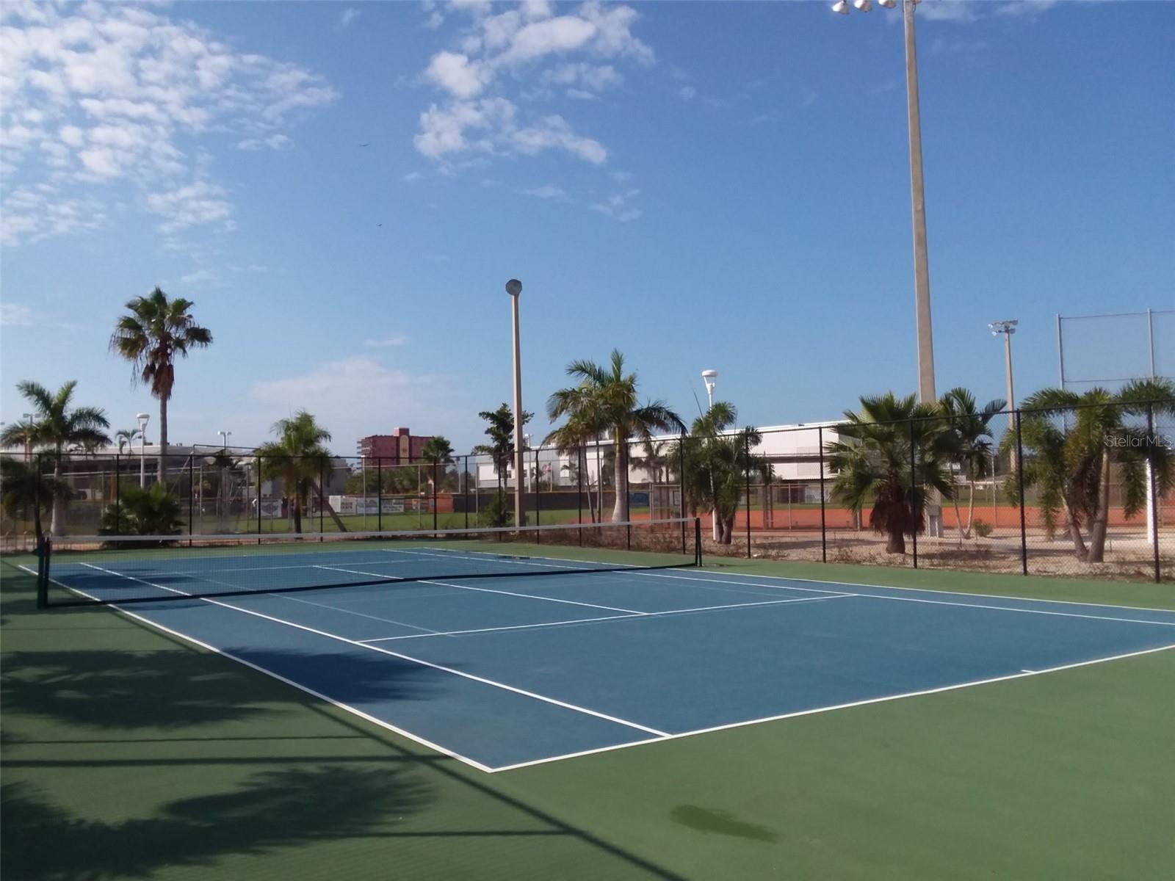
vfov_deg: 48.2
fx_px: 984
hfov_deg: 61.7
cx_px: 588
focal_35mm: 29
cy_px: 440
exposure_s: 1/2442
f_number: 1.9
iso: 40
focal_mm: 2.47
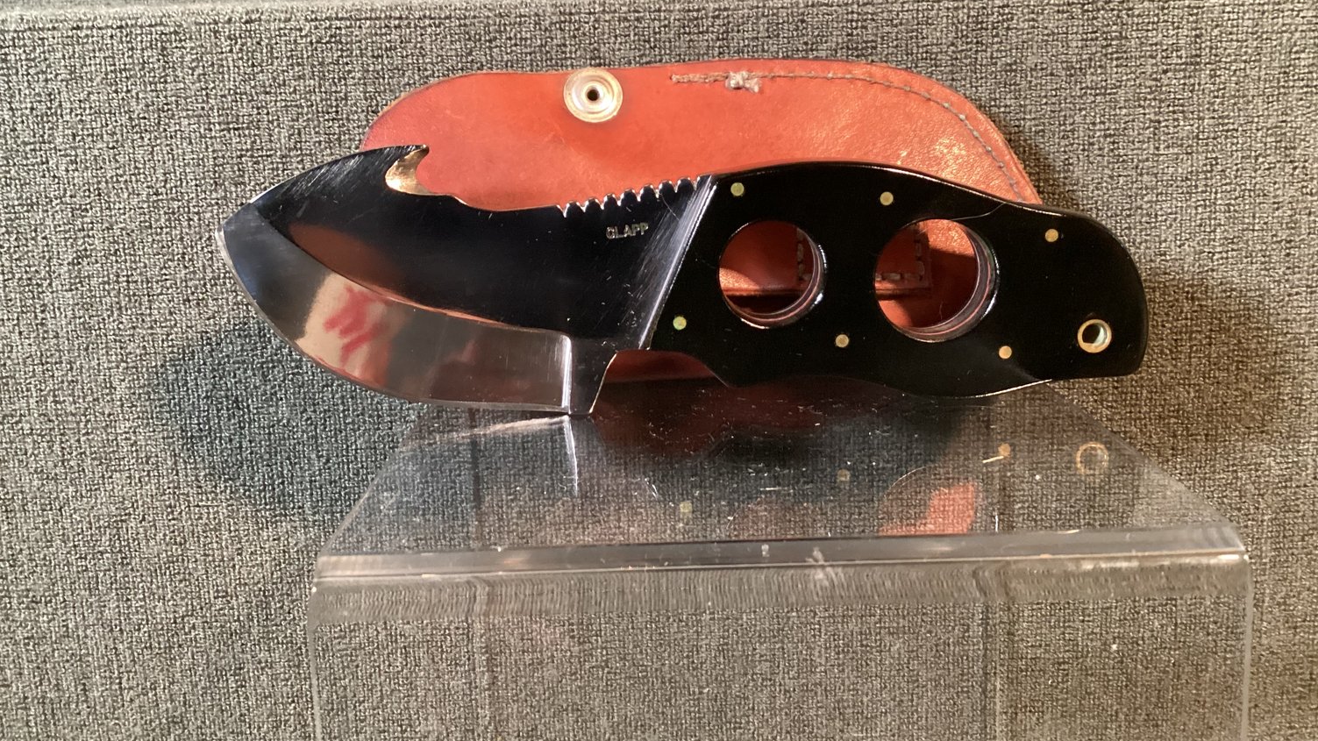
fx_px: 1188
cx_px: 663
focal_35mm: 34
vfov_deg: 34.5
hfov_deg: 58.0
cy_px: 284
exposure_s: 1/30
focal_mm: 3.3
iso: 640
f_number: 2.4
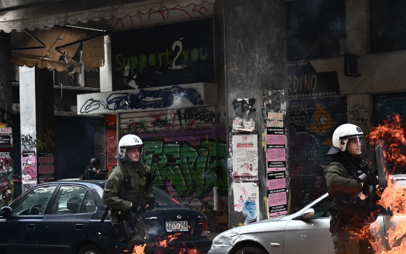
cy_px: 142
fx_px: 907
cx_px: 283
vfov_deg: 15.9
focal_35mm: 82
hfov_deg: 25.0
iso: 640
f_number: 4
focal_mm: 39
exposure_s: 1/640
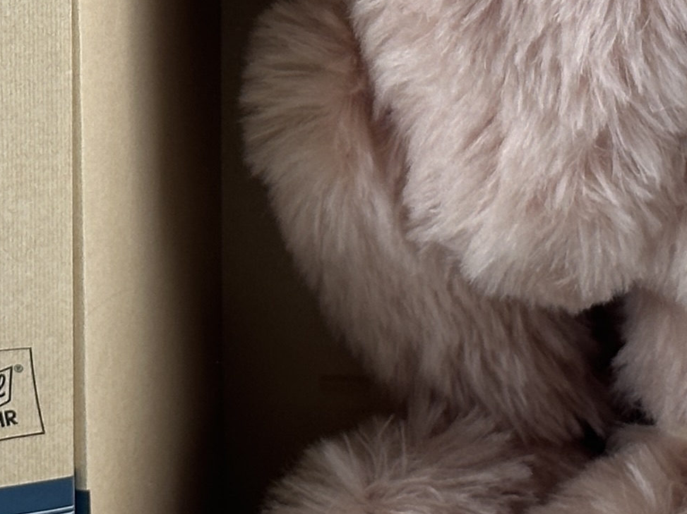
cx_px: 49
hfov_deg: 9.9
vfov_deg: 7.4
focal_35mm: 199
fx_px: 3948
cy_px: -183
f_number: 1.78
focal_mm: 6.86
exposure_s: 1/100
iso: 50
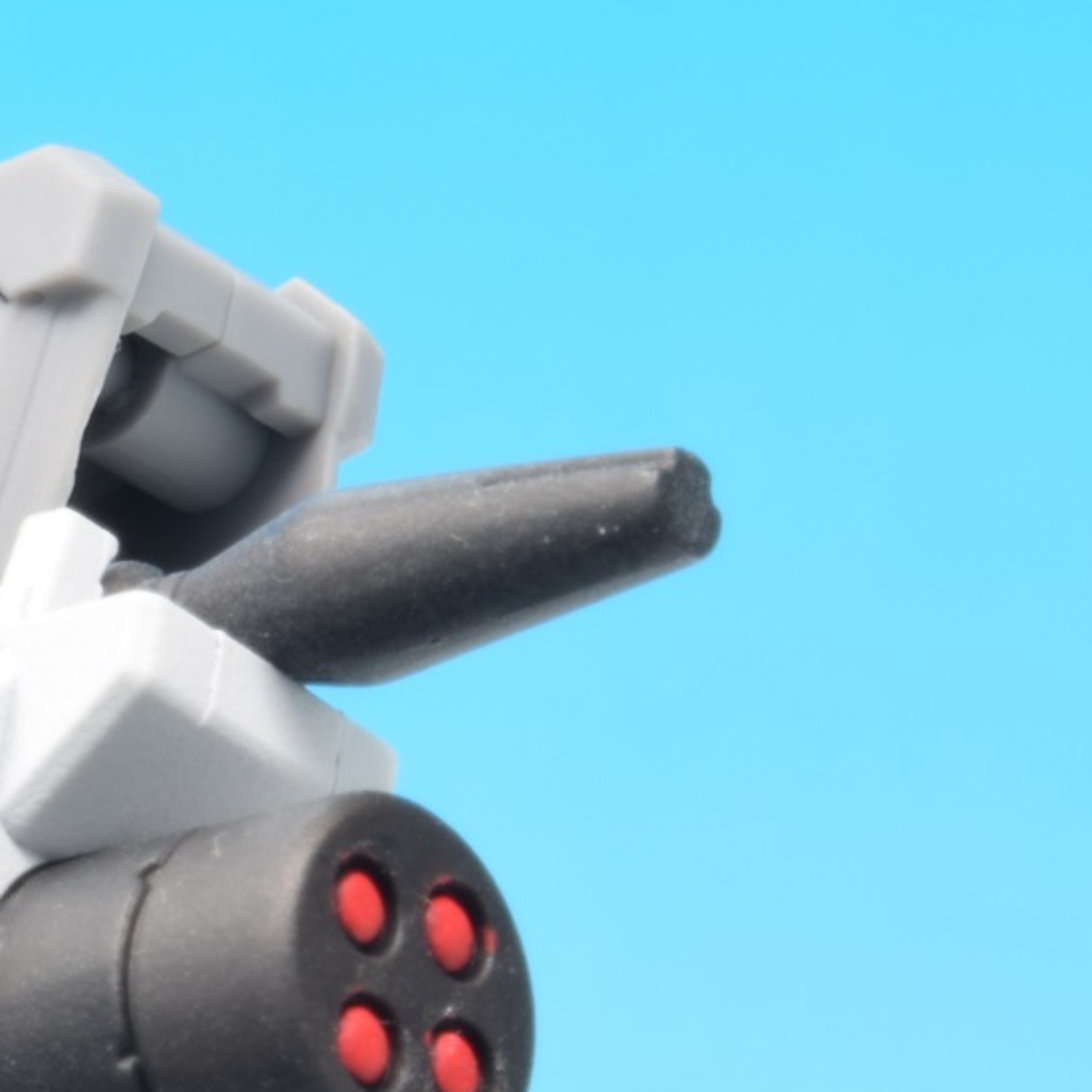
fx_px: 8726
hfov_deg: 7.0
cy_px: 791
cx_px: -694
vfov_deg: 7.2
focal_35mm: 244
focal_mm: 55
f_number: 36
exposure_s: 6
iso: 100
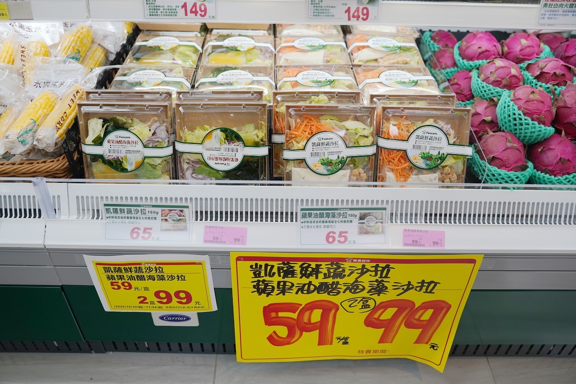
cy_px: 192
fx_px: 480
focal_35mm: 30
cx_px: 288
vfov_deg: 43.6
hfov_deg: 61.9
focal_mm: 30
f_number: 4
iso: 500
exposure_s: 1/160
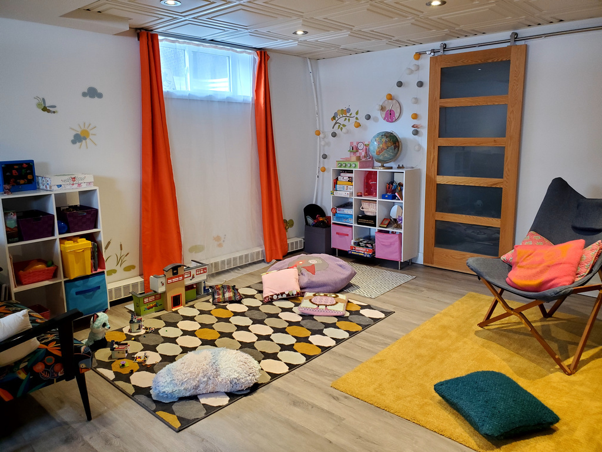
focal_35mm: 26
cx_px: 301
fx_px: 452
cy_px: 226
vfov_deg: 53.1
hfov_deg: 67.3
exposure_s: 1/40
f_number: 2.4
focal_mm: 4.3
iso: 200
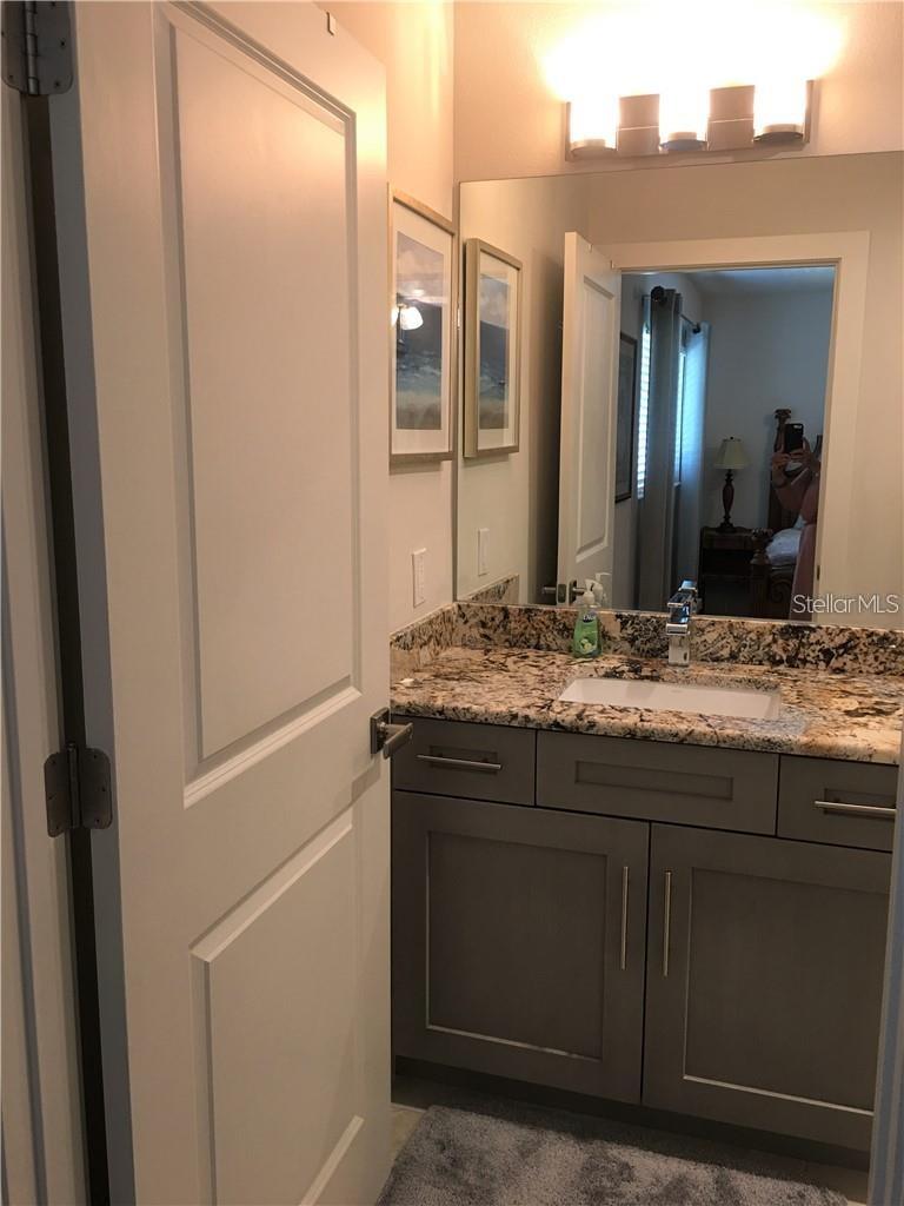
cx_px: 452
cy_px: 603
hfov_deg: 48.2
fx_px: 1010
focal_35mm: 29
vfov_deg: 61.7
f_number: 2.2
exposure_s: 1/15
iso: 40
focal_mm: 4.15
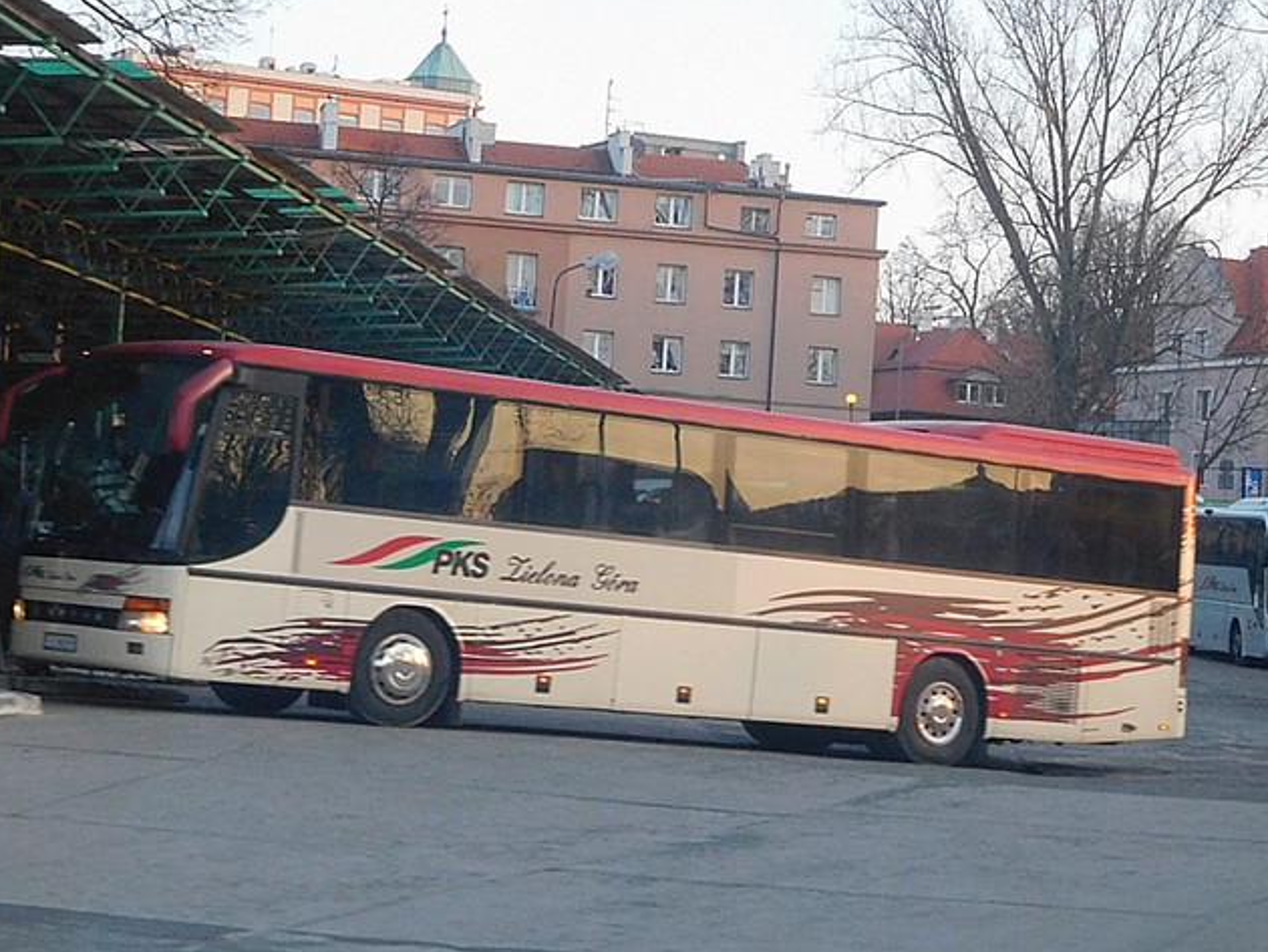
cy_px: 347
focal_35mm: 100
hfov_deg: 19.6
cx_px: 531
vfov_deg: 14.8
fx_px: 3664
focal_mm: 12.5
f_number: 4.5
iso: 400
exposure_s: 1/125
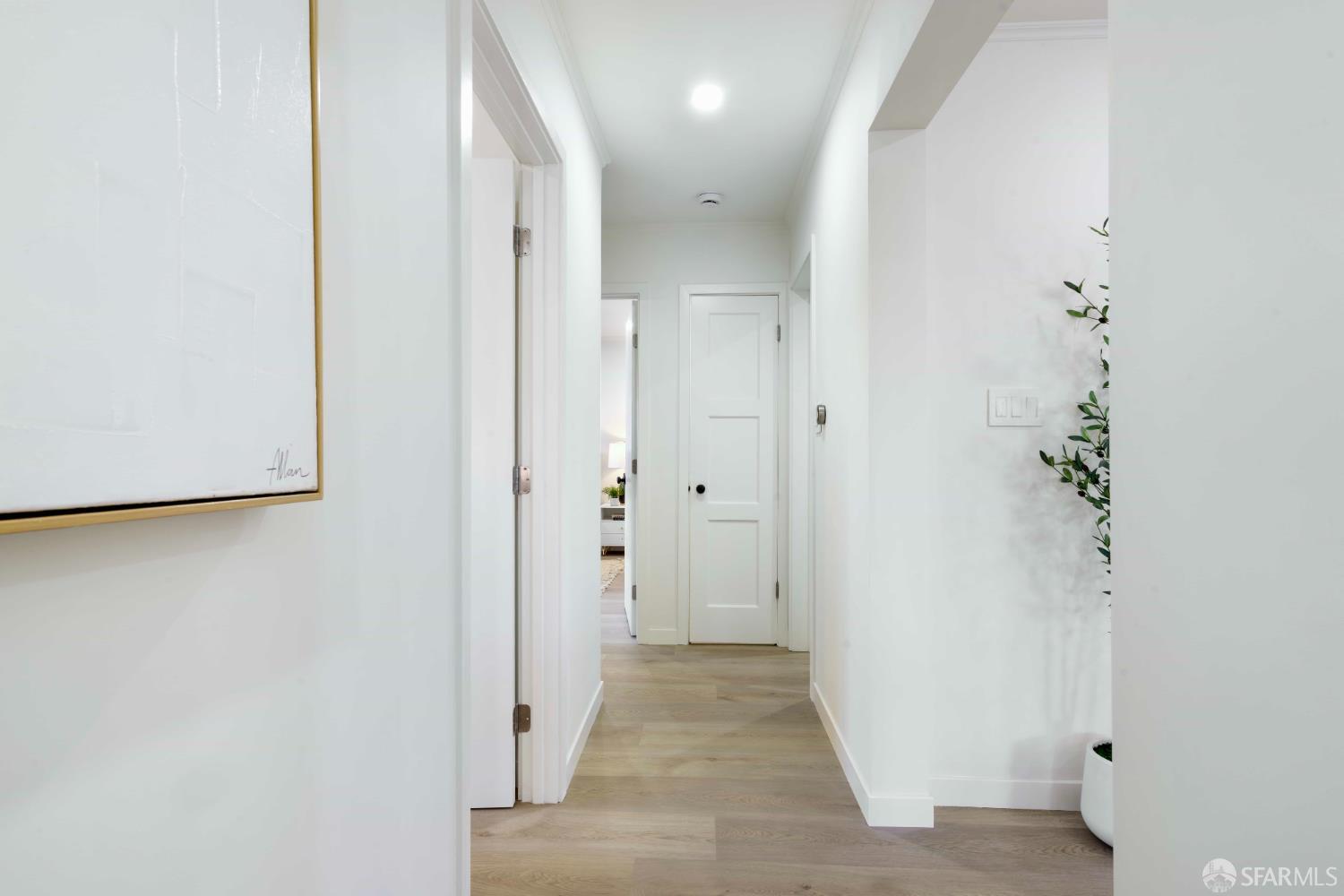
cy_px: 448
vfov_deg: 70.4
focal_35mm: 17
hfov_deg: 93.3
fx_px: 635
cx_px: 672
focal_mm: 17
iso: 160
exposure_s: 1.3
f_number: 14
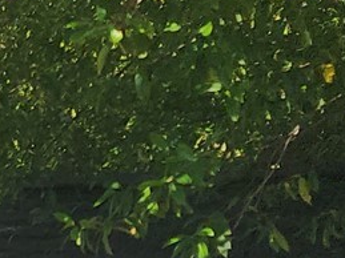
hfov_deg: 12.6
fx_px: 1415
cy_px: 483
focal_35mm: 142
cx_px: -280
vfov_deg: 9.8
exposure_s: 1/375
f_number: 1.8
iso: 12
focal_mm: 6.4
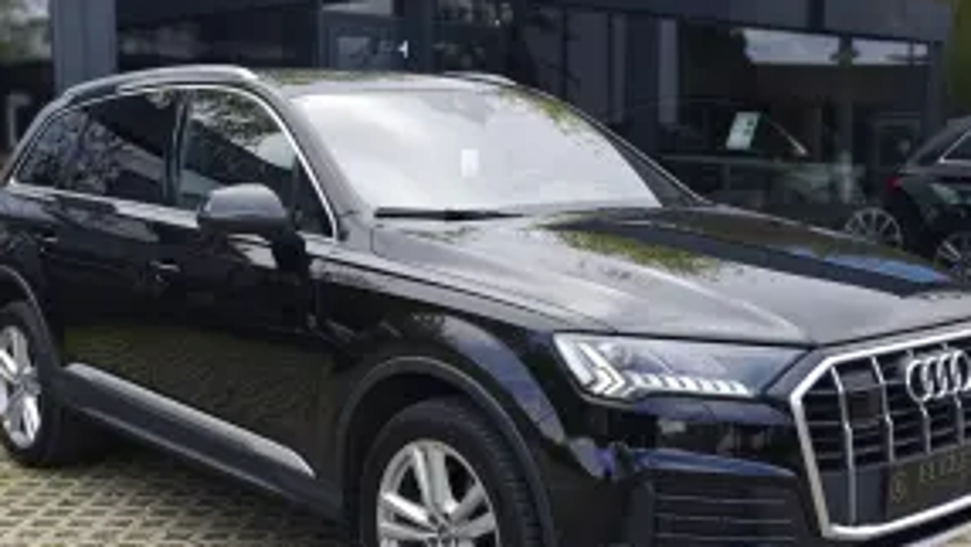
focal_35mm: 48
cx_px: 486
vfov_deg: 24.9
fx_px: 1236
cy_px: 336
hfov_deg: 42.9
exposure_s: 1/630
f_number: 1.4
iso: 50
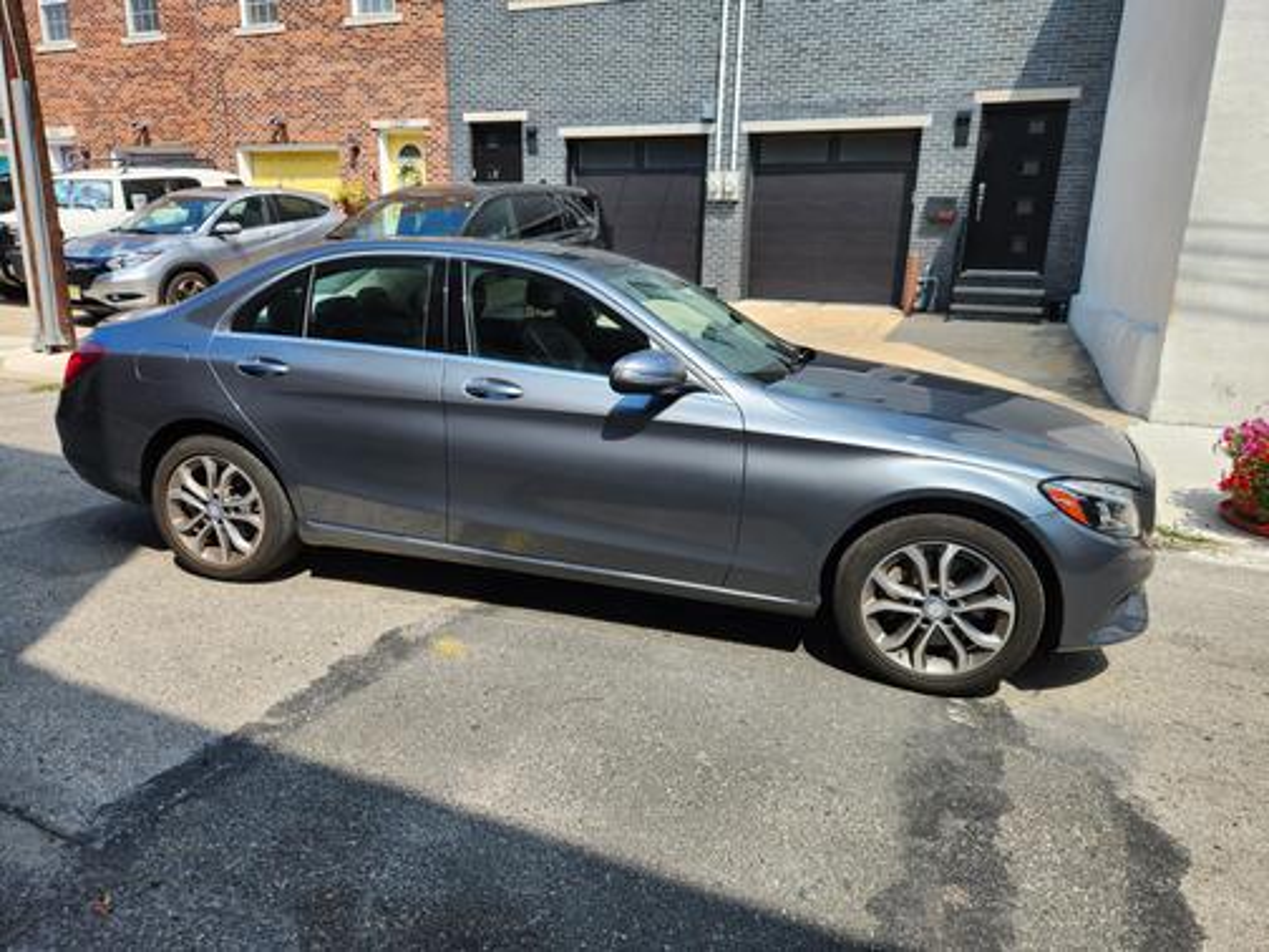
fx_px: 843
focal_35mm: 23
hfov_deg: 73.9
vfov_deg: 58.9
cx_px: 634
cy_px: 476
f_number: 1.8
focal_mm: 5.4
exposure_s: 1/803
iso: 20
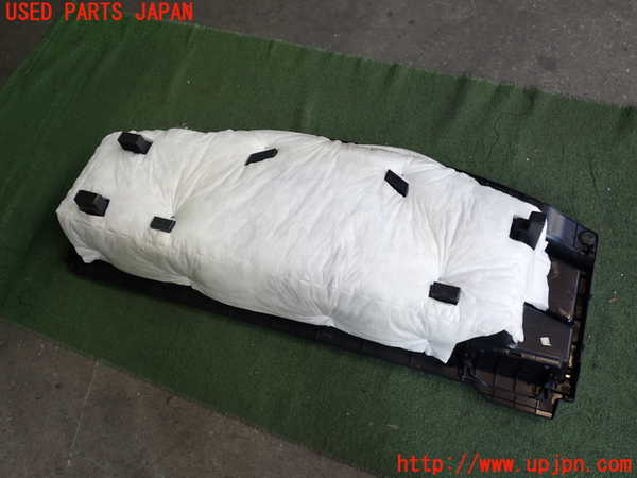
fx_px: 552
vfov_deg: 46.8
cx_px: 318
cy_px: 239
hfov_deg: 60.0
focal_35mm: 30
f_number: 2.3
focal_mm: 5.4
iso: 160
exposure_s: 1/125
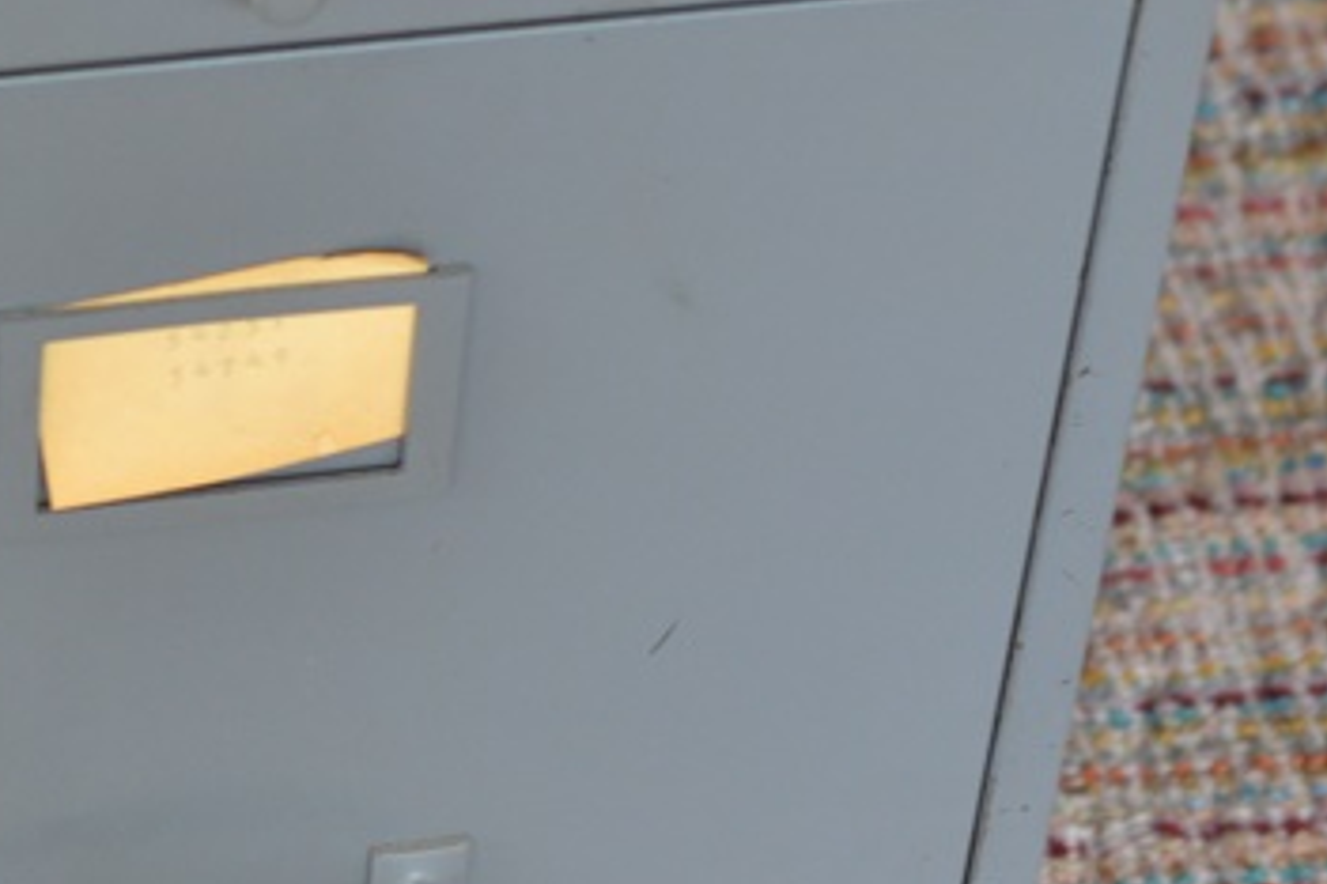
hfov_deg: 12.0
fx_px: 6303
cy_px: 1003
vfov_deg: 8.0
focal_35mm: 171
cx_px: 321
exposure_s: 1/60
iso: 560
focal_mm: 40
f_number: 4
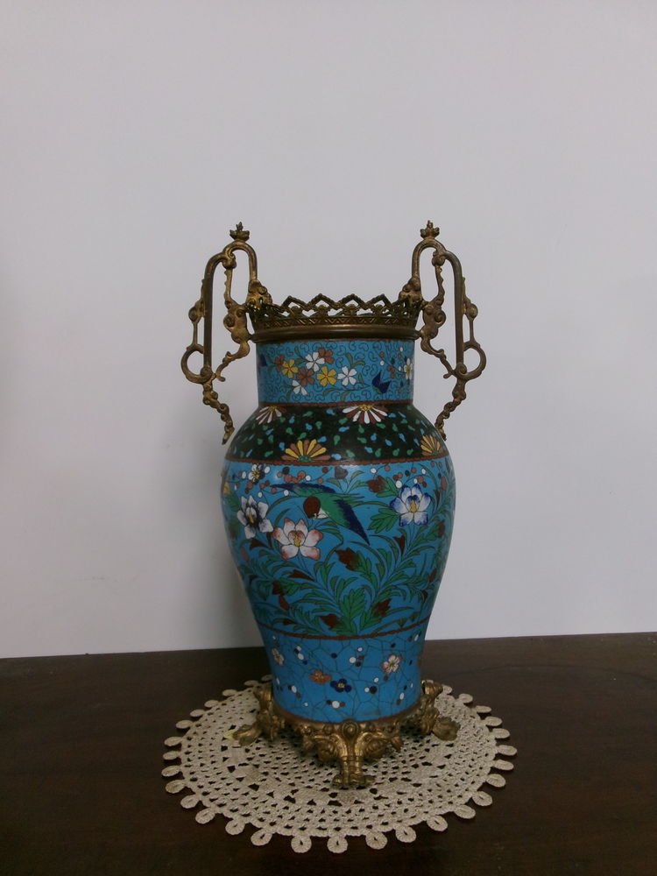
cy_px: 438
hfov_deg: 49.7
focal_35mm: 28
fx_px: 709
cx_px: 328
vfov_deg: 63.4
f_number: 3.9
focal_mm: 5.1
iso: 289
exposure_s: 1/34
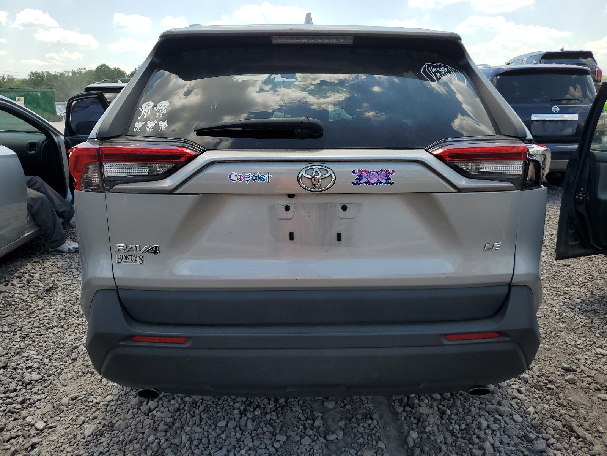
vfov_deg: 53.1
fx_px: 456
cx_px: 304
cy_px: 228
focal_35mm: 26
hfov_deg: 67.3
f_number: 1.5
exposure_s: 1/2500
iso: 50
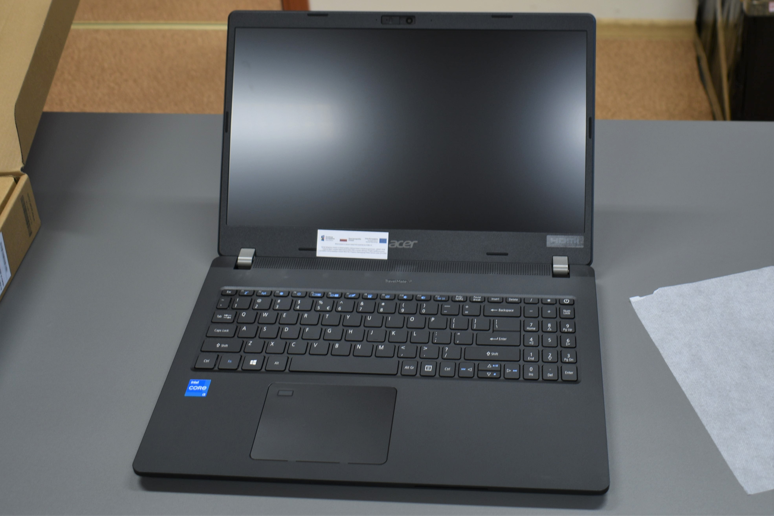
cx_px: 387
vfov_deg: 43.6
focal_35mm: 30
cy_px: 258
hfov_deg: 61.9
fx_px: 645
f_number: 3.8
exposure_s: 1/13
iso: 100
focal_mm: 20
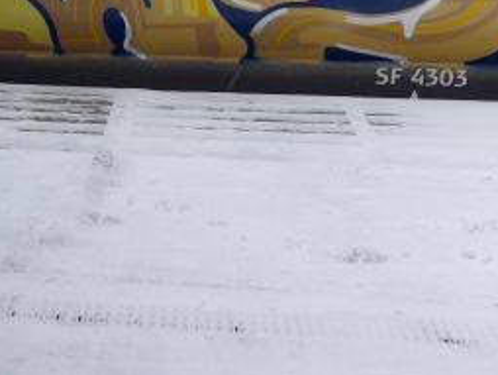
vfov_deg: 24.7
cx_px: 96
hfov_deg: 32.8
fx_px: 821
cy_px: 17
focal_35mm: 57
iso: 80
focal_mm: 6
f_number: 2.5
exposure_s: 1/125
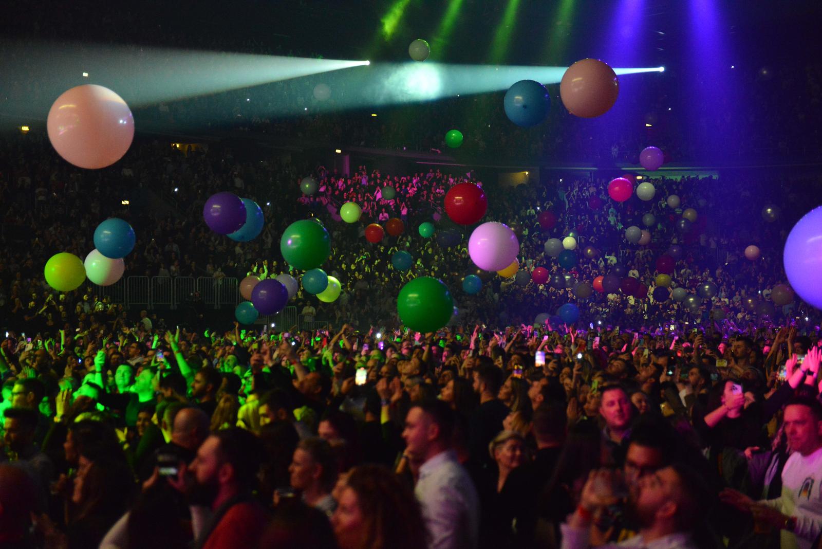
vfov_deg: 23.4
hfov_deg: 34.5
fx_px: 1325
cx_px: 411
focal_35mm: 58
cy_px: 274
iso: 6400
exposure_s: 1/500
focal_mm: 58
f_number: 2.8
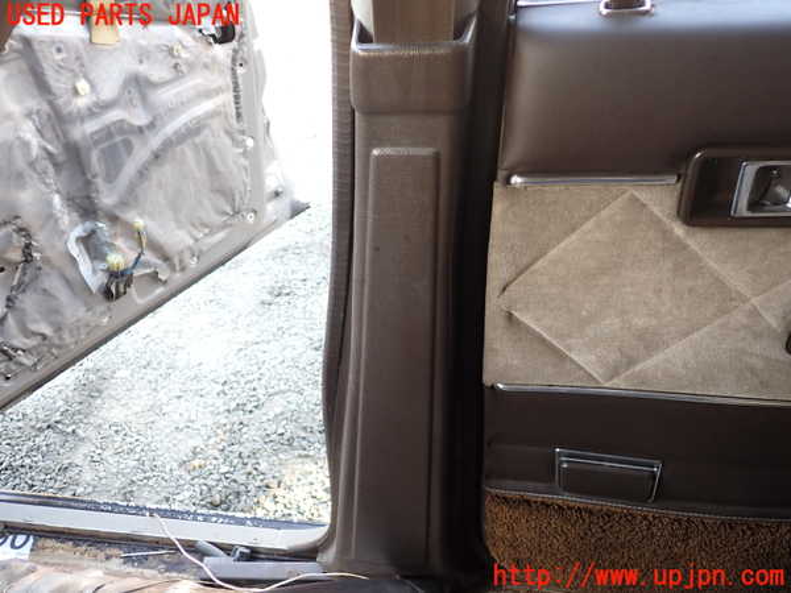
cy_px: 296
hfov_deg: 60.0
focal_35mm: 30
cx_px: 396
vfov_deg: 46.8
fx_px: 686
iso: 200
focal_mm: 5.4
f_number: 2.3
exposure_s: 1/40
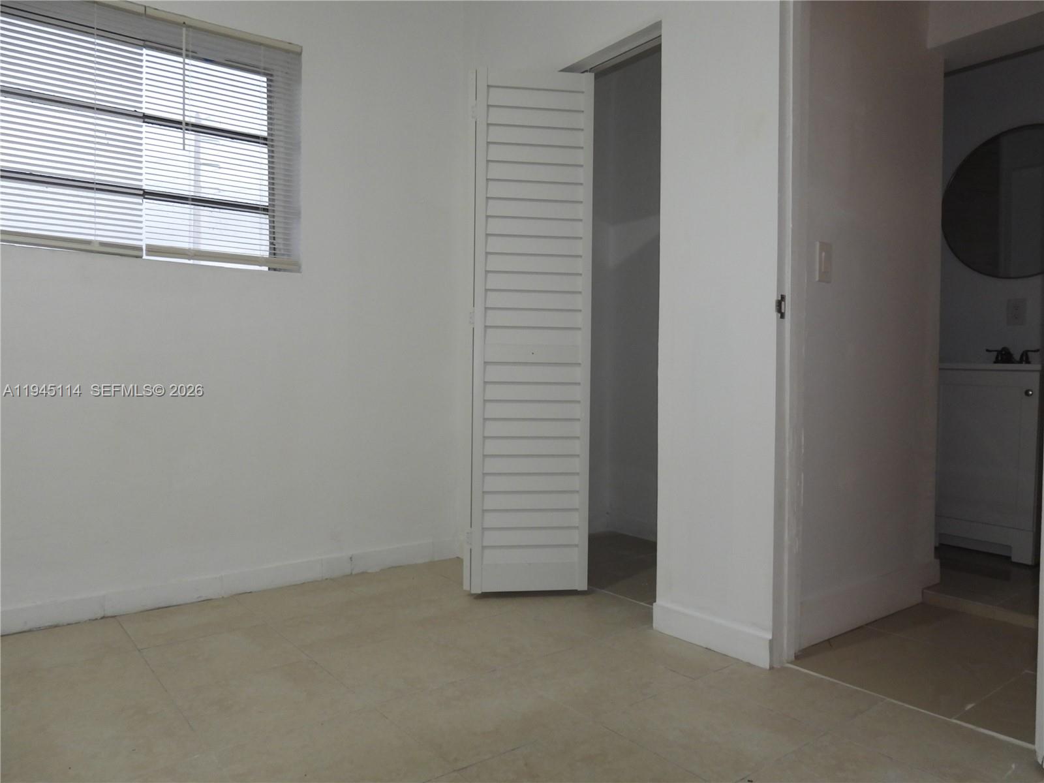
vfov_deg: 56.8
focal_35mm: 24
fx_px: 724
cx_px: 522
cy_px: 392
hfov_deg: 71.6
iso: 200
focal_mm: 4.3
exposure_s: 1/30
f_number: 2.8
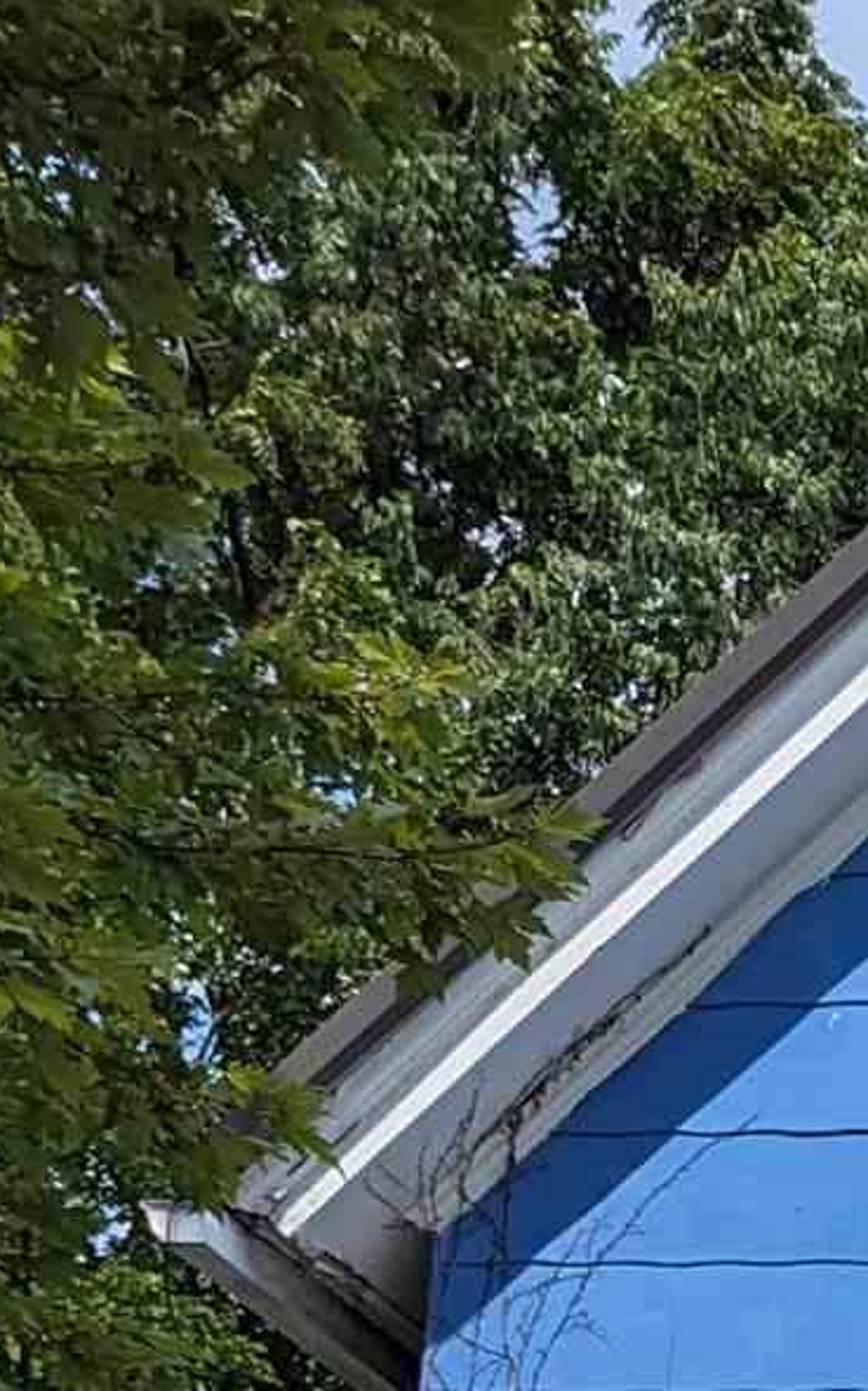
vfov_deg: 14.1
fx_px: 5000
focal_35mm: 132
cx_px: 2136
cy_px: 2483
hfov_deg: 8.9
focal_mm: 6.81
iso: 45
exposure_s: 1/2833
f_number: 1.85
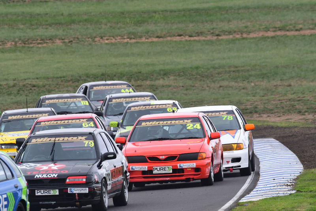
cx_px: 158
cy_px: 106
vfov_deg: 2.0
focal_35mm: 675
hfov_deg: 3.1
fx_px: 5927
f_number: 10
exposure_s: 1/640
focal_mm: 450
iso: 500
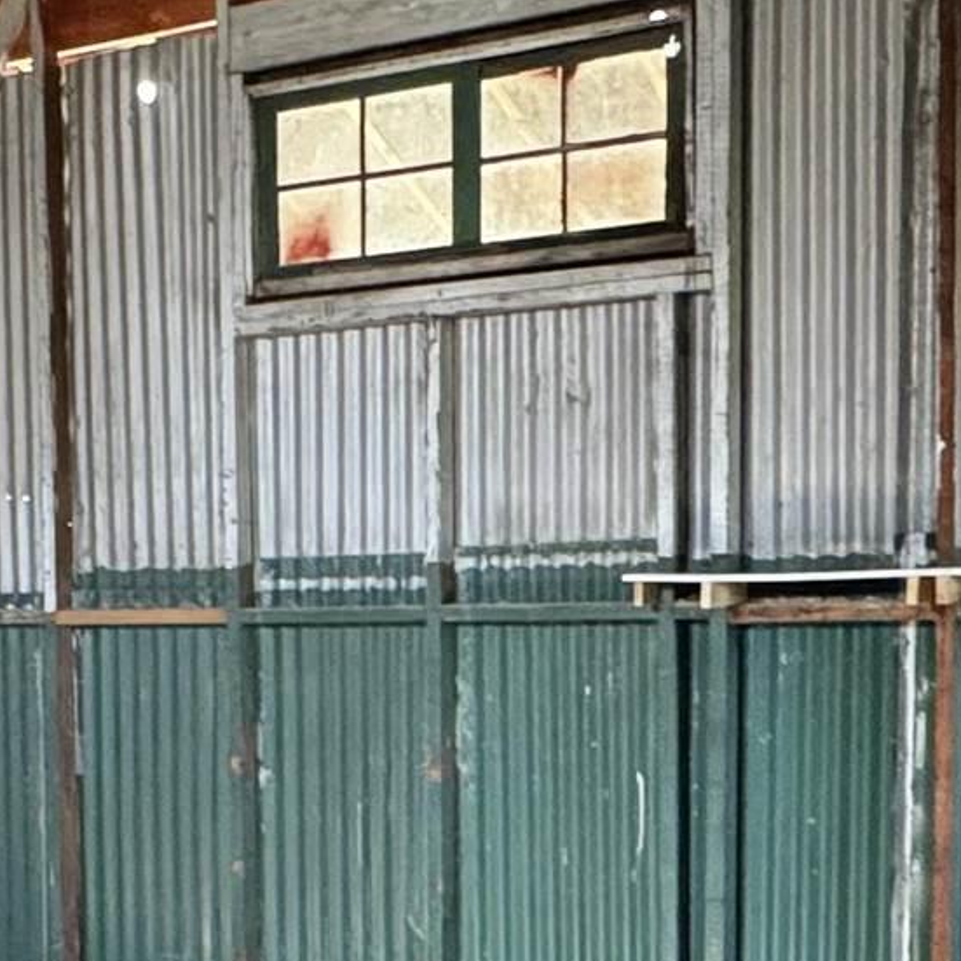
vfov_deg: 24.6
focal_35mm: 69
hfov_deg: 23.2
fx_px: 2167
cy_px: 750
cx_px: -145
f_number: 2.2
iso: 640
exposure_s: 1/60
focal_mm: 2.22
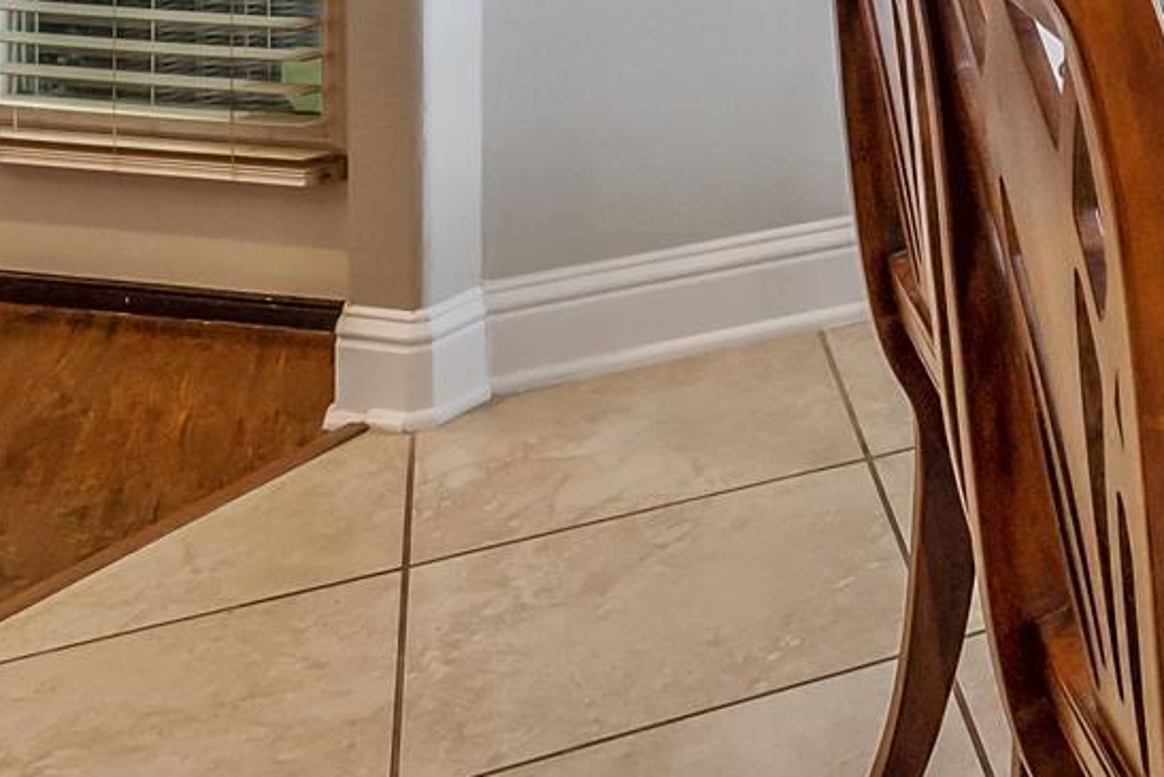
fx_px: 2070
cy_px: -510
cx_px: 1832
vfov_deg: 18.0
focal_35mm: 64
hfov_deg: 23.6
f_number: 8
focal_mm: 14
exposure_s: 1/25
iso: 800
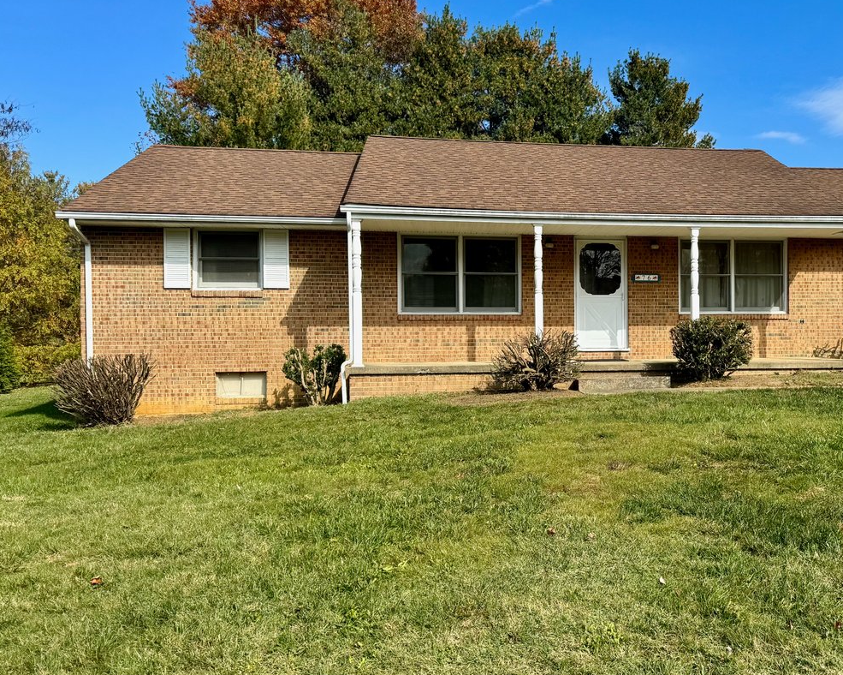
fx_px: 898
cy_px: 338
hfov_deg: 48.6
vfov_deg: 41.2
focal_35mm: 36
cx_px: 618
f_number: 1.78
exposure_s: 1/3597
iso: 80
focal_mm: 6.76
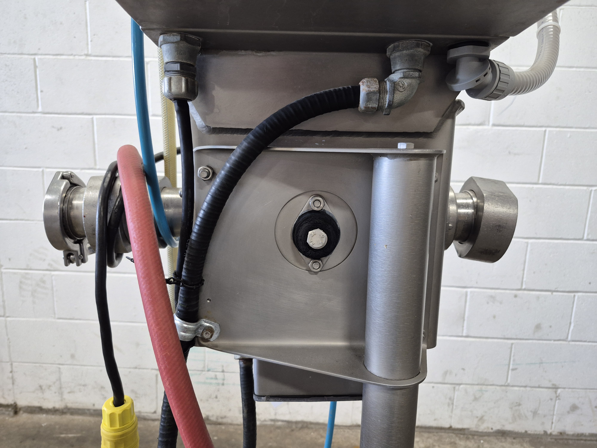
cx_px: 298
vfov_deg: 58.9
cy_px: 224
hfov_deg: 73.9
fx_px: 397
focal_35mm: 23
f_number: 1.8
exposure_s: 1/120
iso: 320
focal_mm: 5.4
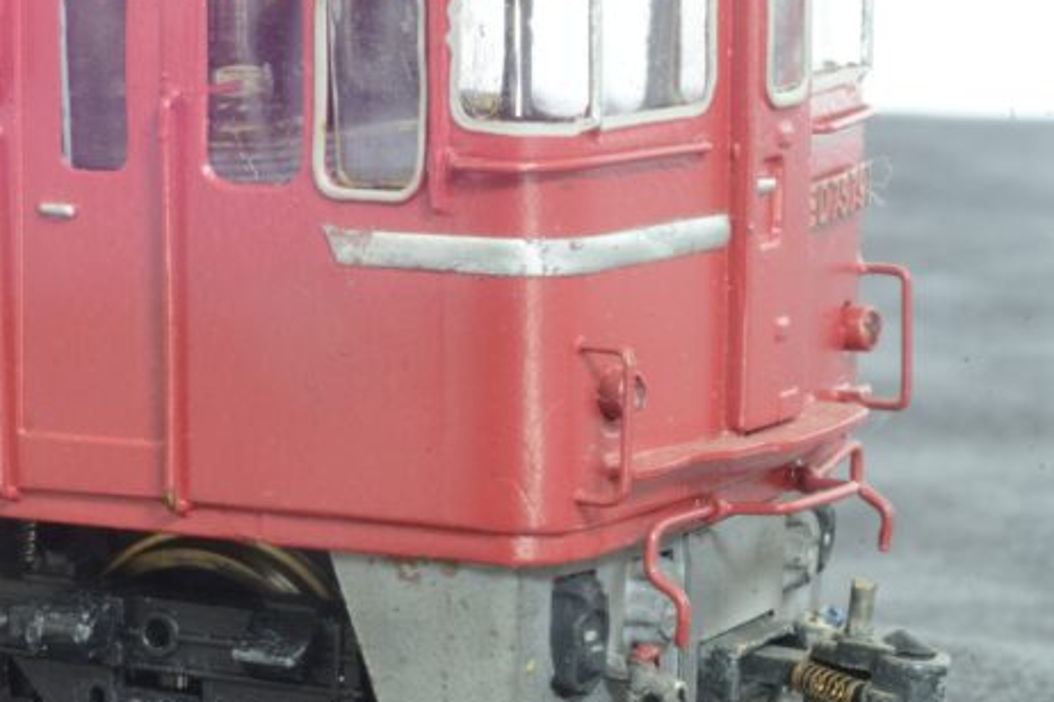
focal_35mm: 122
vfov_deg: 11.2
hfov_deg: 16.4
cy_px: 238
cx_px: -21
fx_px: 3572
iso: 320
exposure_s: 20
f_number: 32
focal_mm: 55
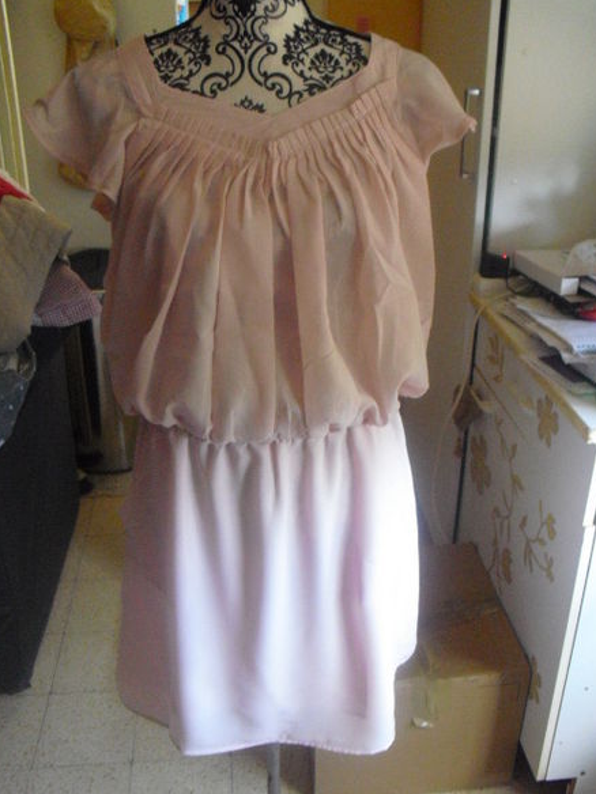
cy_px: 397
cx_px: 301
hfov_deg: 38.7
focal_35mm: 37
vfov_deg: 50.1
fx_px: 849
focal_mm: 6.3
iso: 800
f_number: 3.1
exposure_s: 1/30
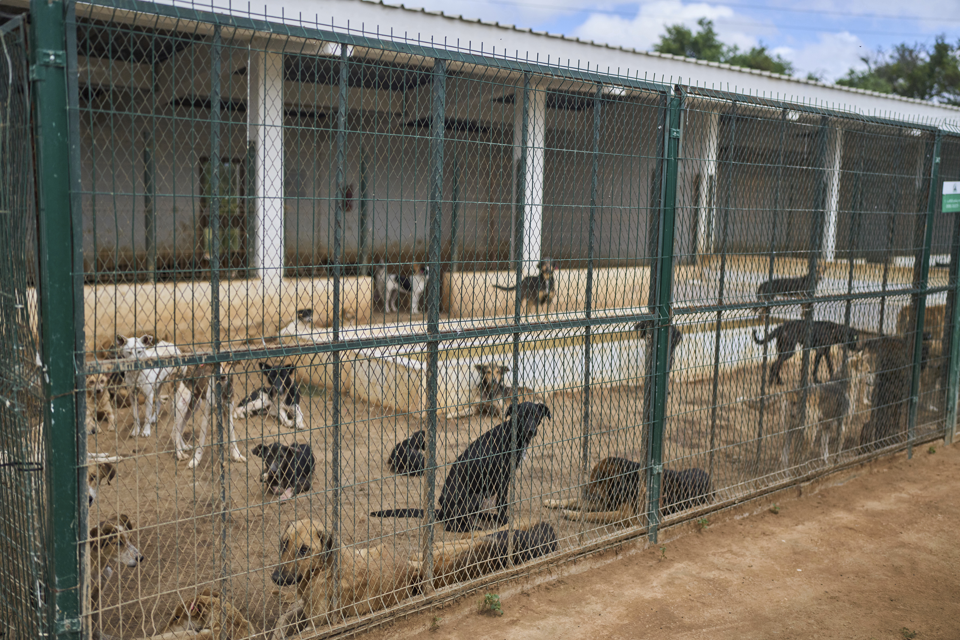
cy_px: 320
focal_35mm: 35
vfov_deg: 37.9
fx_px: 933
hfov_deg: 54.4
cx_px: 480
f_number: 1.6
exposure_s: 1/25600
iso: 800
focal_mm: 35
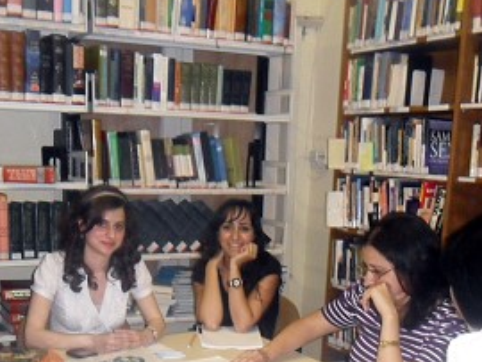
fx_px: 697
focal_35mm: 50
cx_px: 204
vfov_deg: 28.3
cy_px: 311
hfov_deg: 38.1
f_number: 3.5
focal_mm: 4.9
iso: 320
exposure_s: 1/45
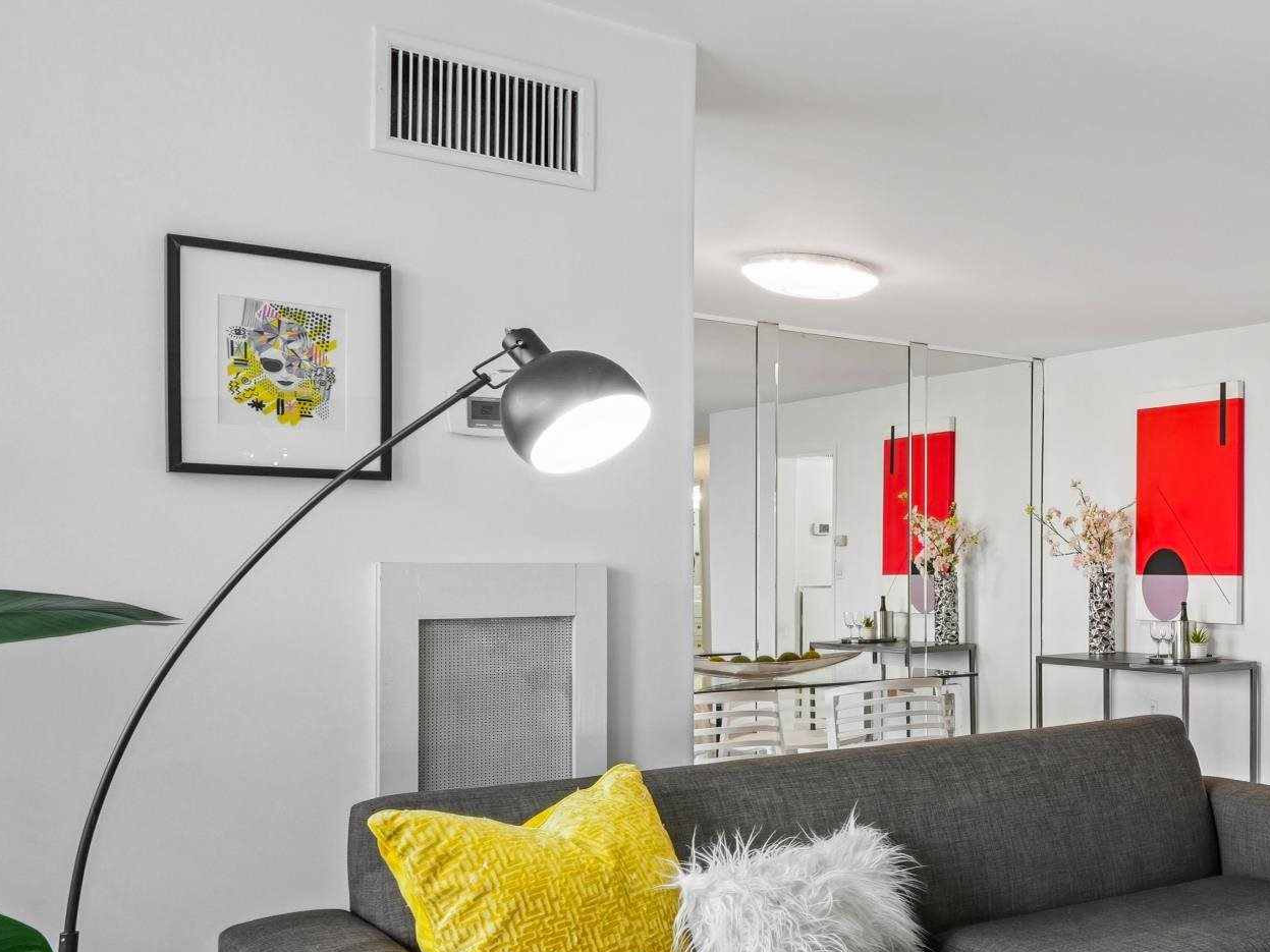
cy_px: 562
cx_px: 1424
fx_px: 1400
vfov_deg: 37.5
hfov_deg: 39.2
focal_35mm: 38
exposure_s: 1/10
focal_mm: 16.5
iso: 400
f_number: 10
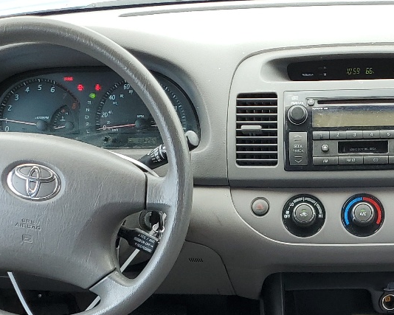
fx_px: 886
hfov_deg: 24.5
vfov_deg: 18.5
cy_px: 428
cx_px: 334
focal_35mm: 76
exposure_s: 1/149
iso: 50
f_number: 1.5
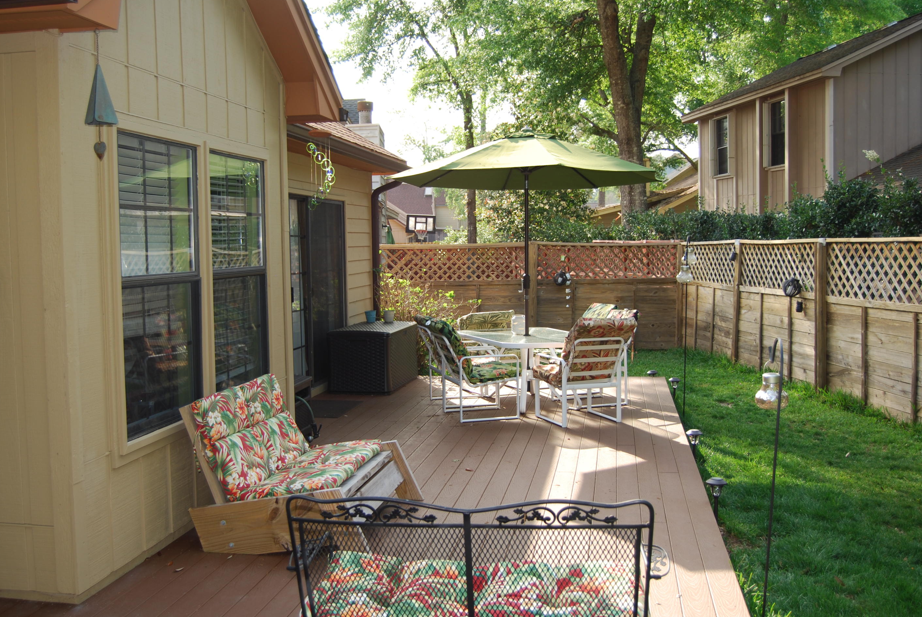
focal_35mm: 37
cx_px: 437
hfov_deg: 52.4
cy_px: 302
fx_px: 937
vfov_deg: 36.5
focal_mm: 23
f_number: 3.8
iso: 100
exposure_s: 1/125
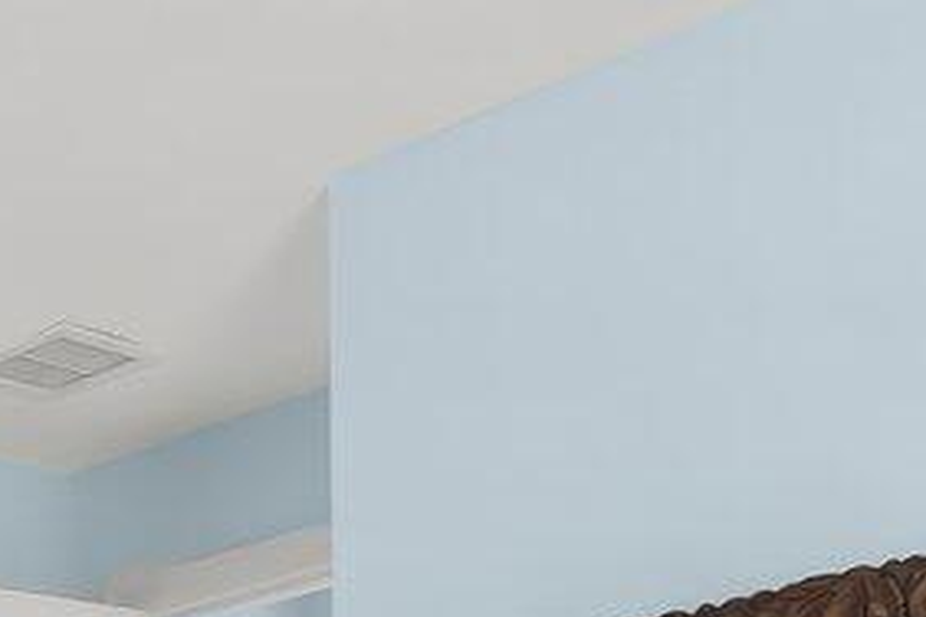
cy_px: 1395
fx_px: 2804
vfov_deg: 10.9
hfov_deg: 17.1
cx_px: -433
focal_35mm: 109
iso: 400
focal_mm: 10
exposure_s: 1/6
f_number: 9
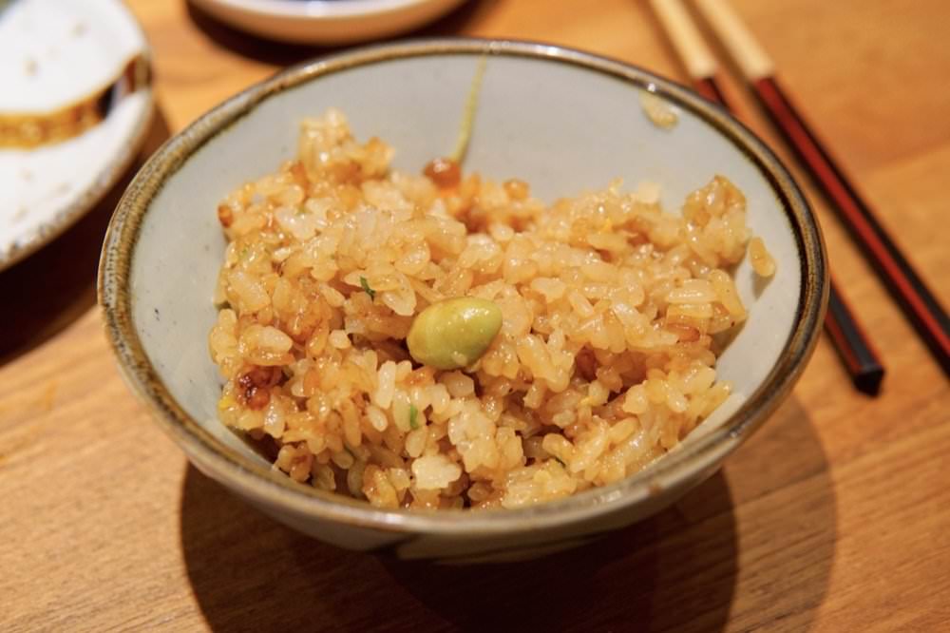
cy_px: 316
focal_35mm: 45
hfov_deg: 43.6
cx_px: 475
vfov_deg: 29.8
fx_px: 1187
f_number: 4
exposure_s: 1/60
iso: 400
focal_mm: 30
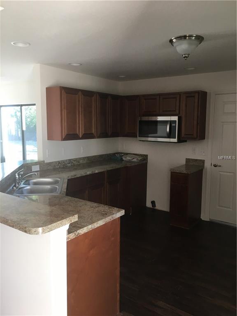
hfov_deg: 48.2
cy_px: 158
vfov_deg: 61.7
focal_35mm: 29
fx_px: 265
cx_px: 118
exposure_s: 1/30
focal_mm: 4.15
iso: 50
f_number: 2.2
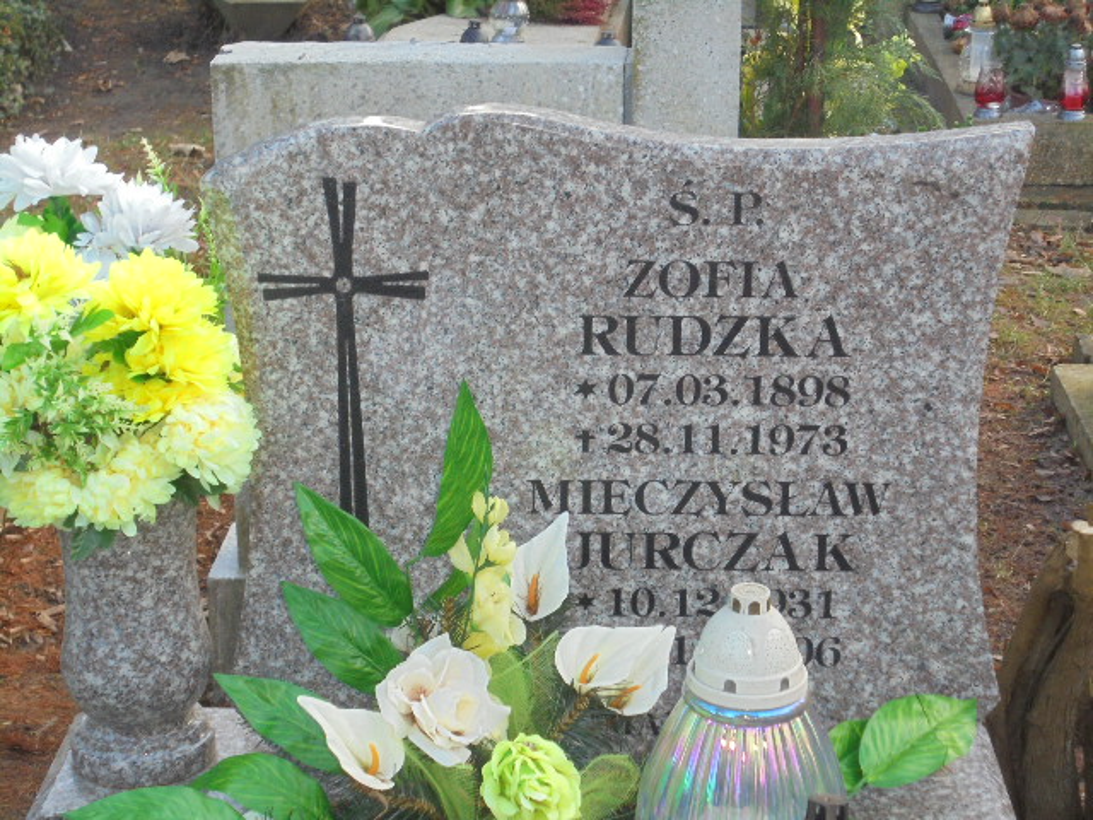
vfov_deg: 20.2
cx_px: 546
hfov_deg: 26.7
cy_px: 410
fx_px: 2305
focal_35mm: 73
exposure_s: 1/30
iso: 250
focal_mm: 13.1
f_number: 6.1
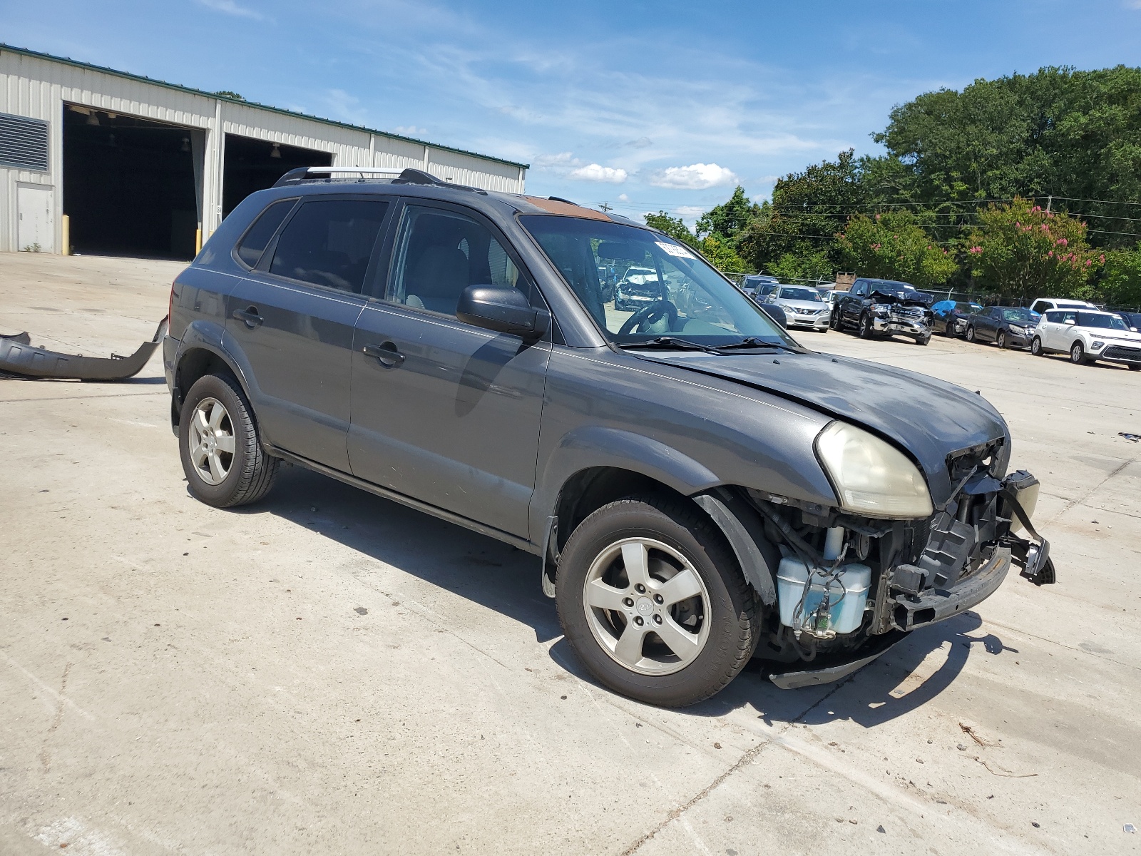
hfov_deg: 67.3
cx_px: 570
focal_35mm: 26
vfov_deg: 53.1
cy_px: 428
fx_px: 857
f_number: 1.5
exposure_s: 1/3333
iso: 50
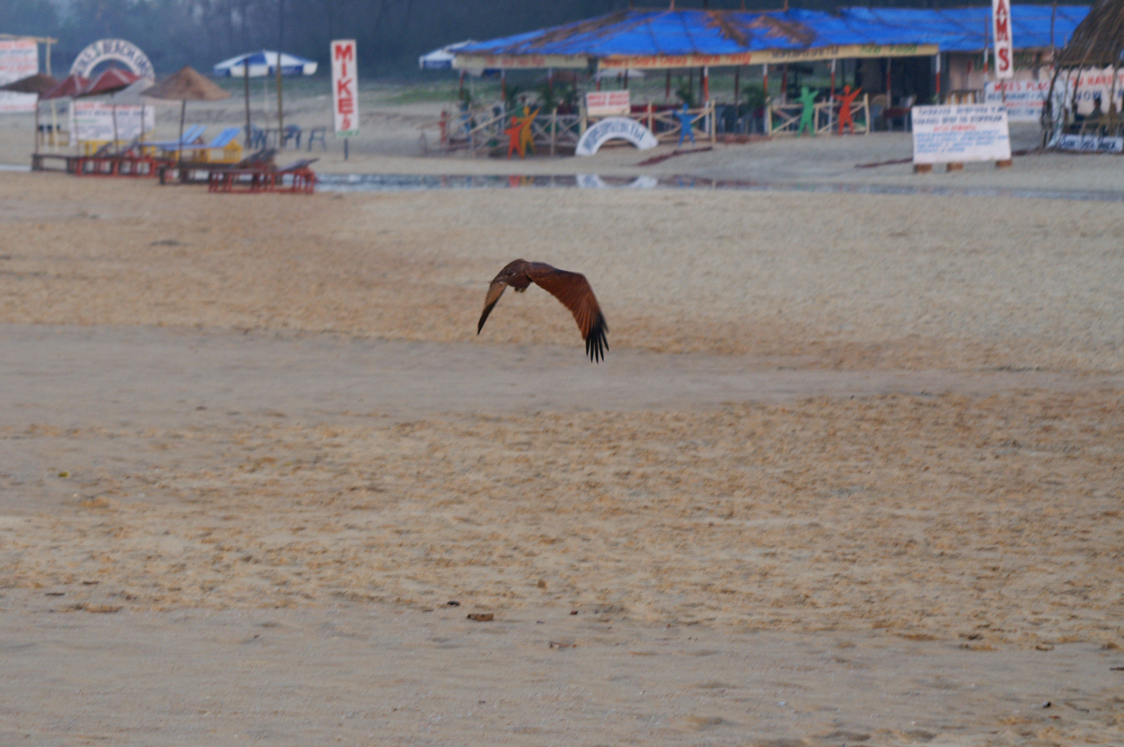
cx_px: 455
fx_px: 5615
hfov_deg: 11.4
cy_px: 303
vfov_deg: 7.6
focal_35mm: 180
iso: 400
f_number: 8
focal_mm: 100
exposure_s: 1/125
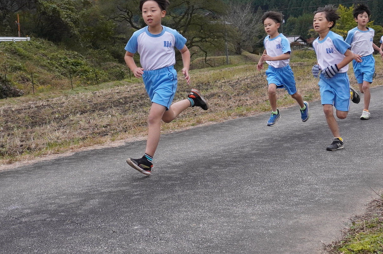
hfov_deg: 33.4
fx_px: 638
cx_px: 208
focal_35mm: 60
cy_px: 40
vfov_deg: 22.2
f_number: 4
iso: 640
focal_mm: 16
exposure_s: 1/2000
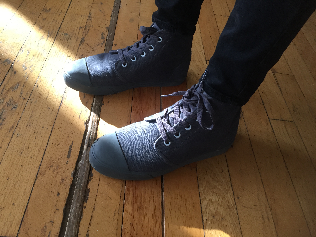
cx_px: 158
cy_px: 118
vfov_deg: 48.2
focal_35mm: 29
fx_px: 265
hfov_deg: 61.7
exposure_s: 1/30
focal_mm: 4.15
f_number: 2.2
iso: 40
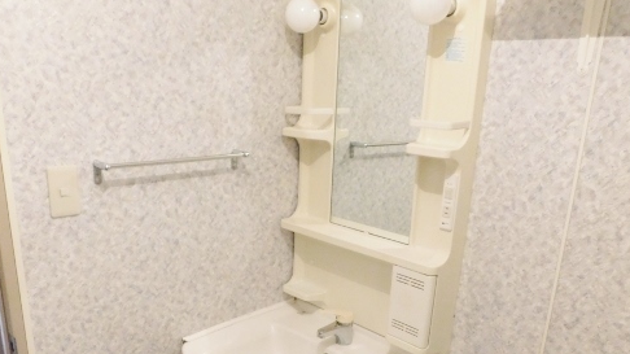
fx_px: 551
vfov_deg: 34.8
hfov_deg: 59.5
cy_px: 268
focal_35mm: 33
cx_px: 297
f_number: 3
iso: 400
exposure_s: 1/25
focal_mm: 4
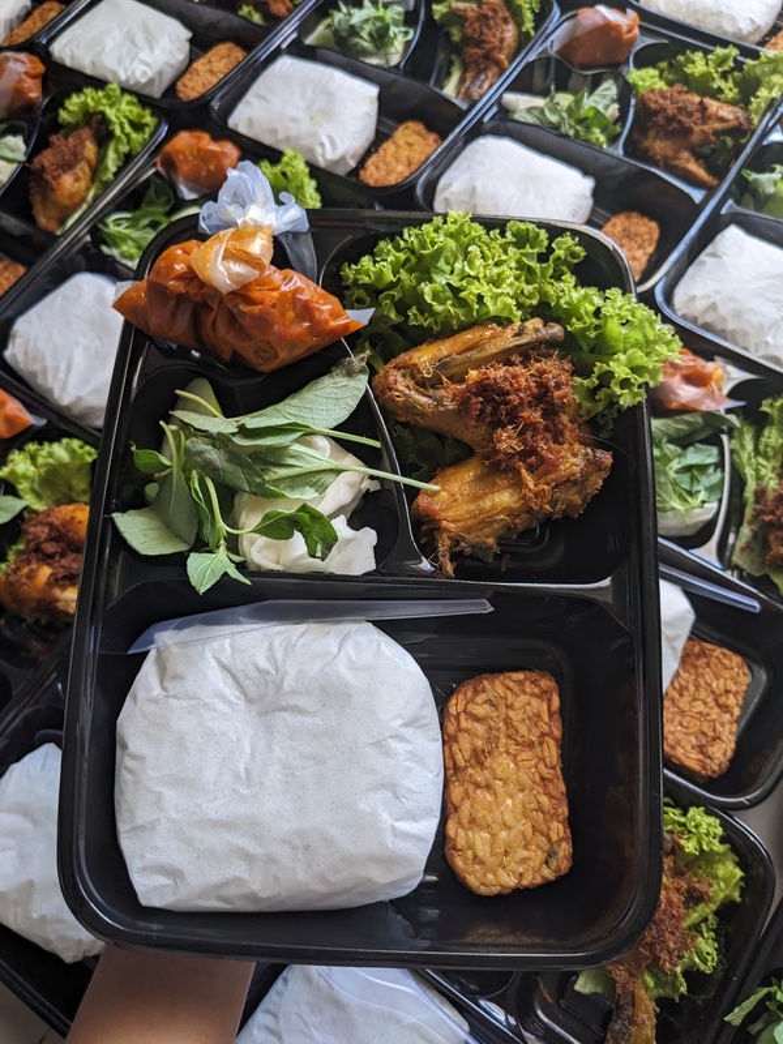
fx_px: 814
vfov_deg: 65.3
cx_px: 392
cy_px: 522
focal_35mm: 27
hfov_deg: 51.4
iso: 59
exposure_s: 1/49.9
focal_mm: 4.38
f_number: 1.73
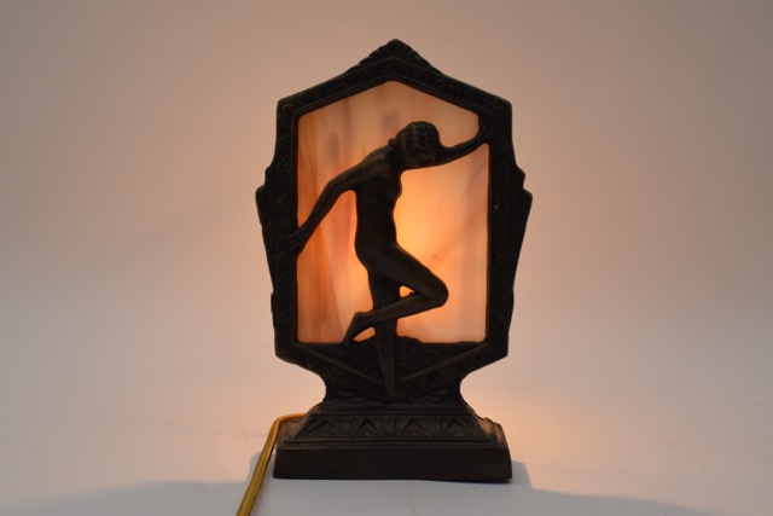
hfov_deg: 42.3
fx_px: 999
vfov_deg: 29.0
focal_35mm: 46
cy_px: 258
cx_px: 386
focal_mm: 31
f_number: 13
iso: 800
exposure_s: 1/125
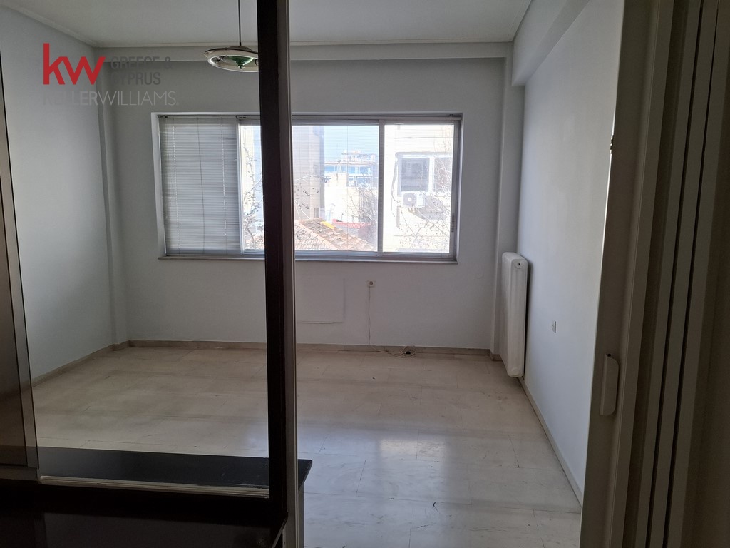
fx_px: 485
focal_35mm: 23
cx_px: 365
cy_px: 274
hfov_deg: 73.9
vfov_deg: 58.9
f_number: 1.8
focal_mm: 5.54
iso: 50
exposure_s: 1/120
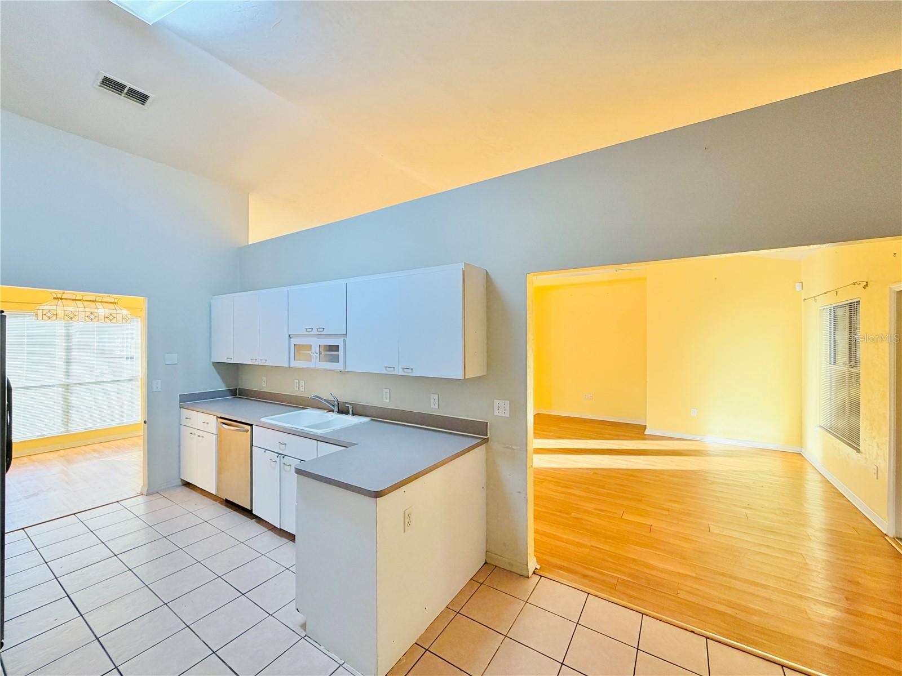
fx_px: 365
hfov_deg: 102.1
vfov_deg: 85.7
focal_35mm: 14
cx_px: 451
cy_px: 338
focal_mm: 2.22
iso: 160
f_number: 2.2
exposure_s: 1/120
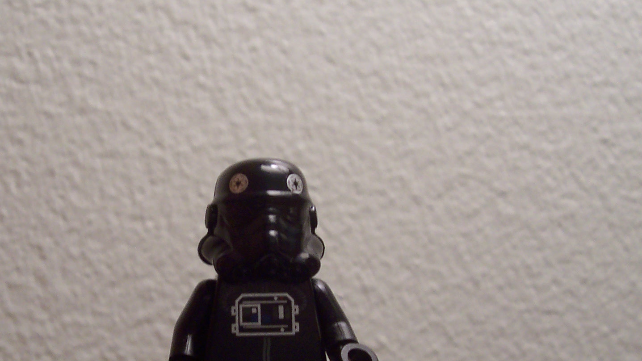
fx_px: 970
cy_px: 260
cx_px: 218
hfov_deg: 36.3
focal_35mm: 57
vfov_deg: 20.9
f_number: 2.8
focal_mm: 5.6
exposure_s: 1/30
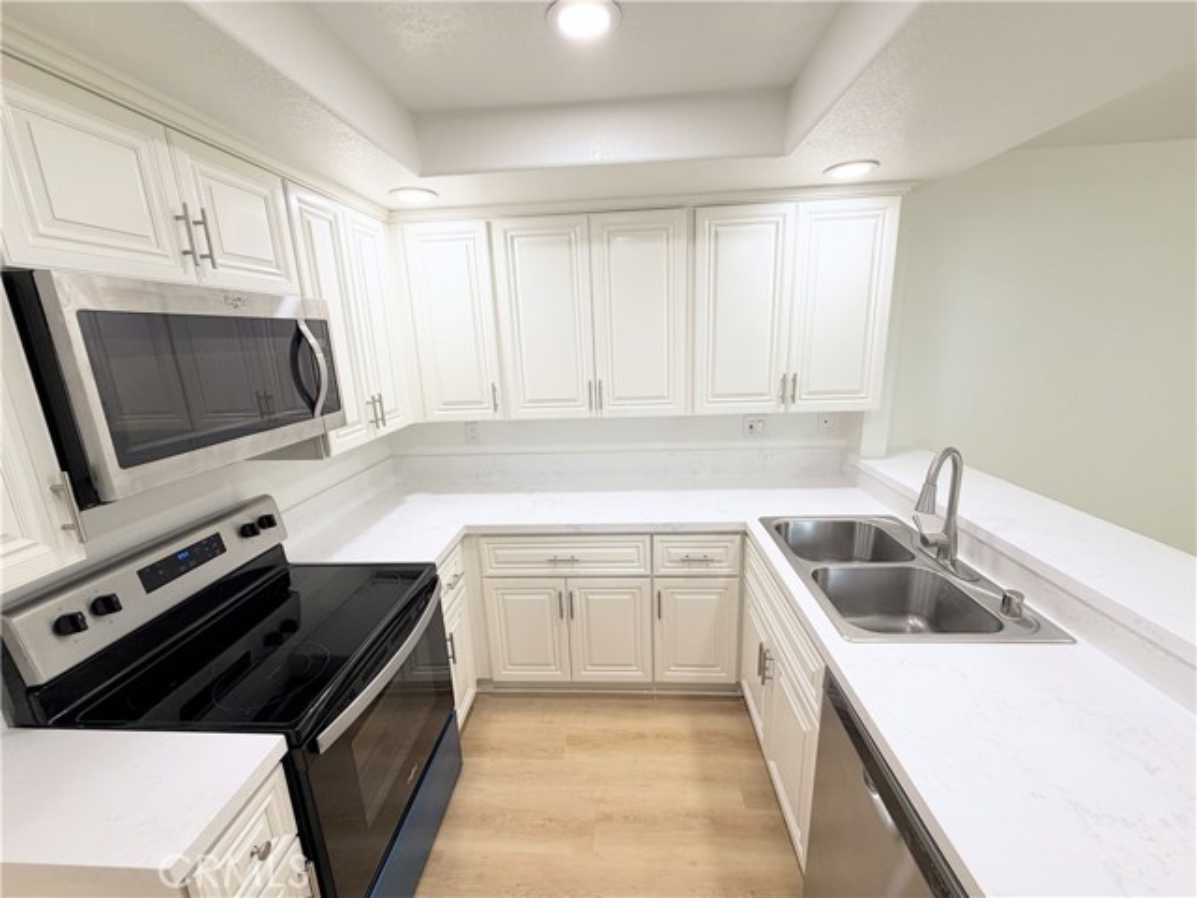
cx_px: 598
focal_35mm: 14
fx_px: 484
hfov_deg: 102.1
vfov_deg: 85.7
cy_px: 449
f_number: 2.2
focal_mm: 2.22
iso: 100
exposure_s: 1/120
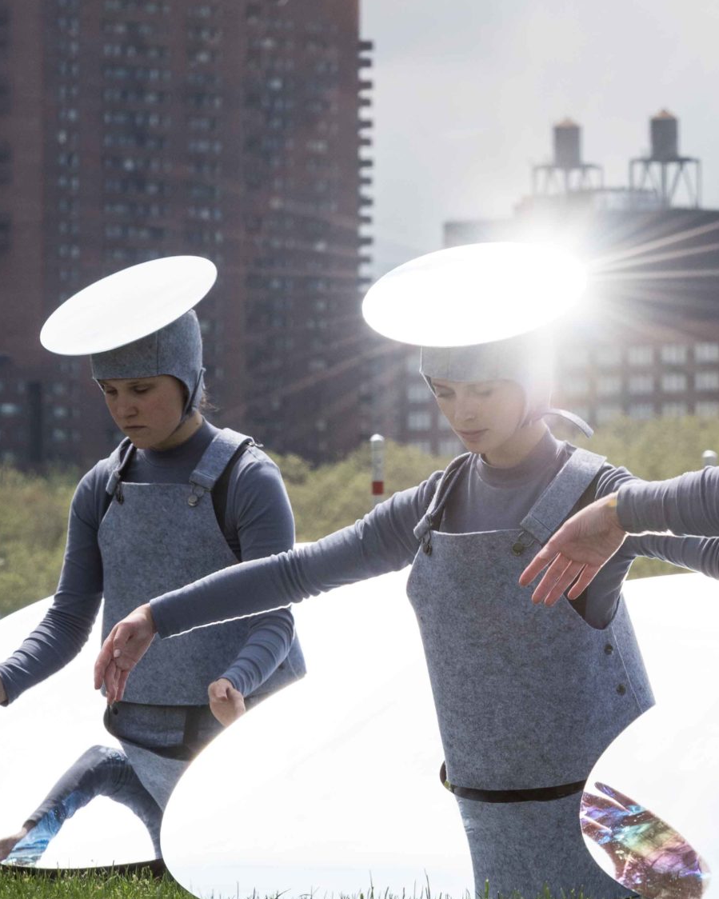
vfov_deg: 7.0
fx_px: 7396
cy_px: 498
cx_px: 649
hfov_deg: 5.6
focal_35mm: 278
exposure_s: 1/1600
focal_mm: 130
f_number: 11
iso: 400
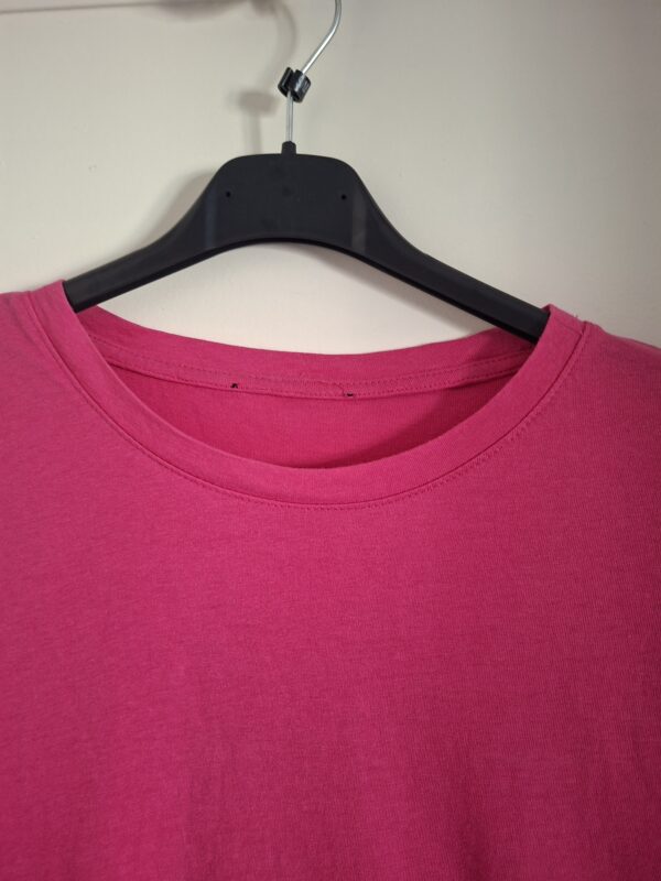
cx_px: 330
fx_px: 586
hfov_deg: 58.9
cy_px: 440
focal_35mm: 23
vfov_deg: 73.9
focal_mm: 5.54
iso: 400
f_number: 1.8
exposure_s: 1/33
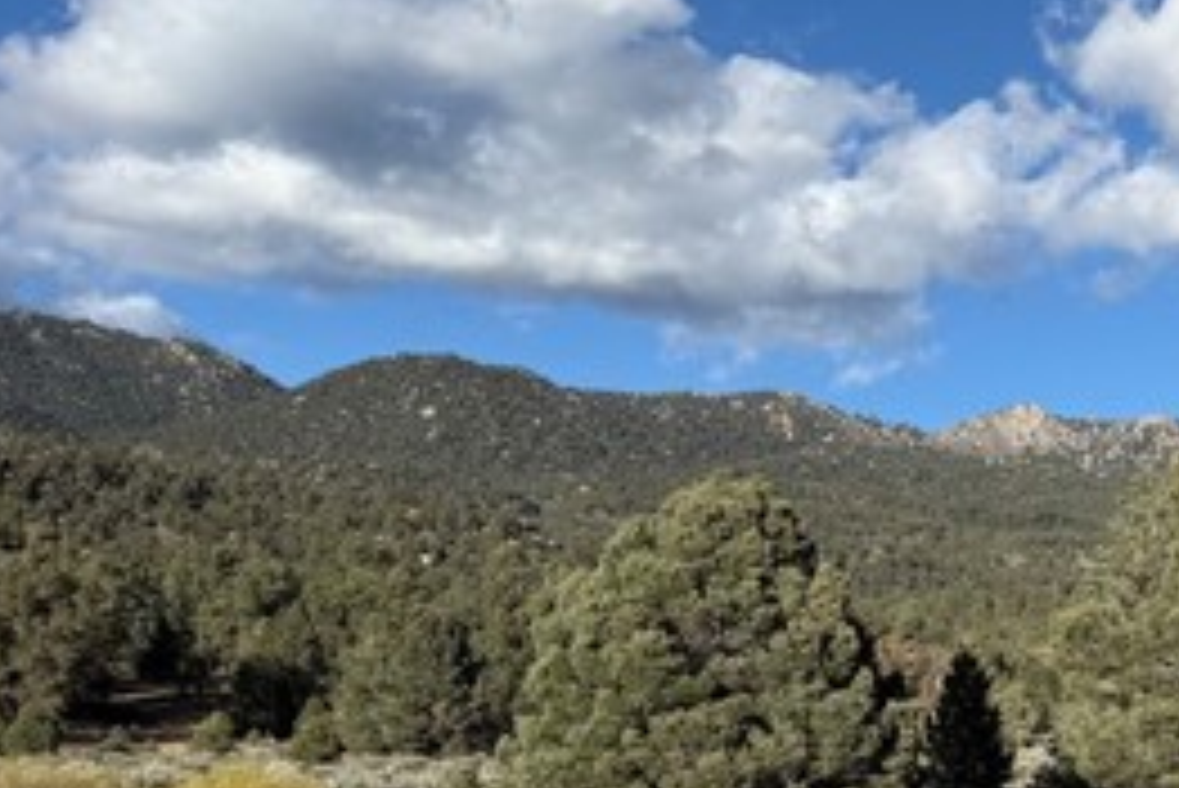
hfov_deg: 29.5
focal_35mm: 61
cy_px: 608
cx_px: 1314
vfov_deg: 22.1
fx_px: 1999
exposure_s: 1/4975
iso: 80
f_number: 1.78
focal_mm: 6.76
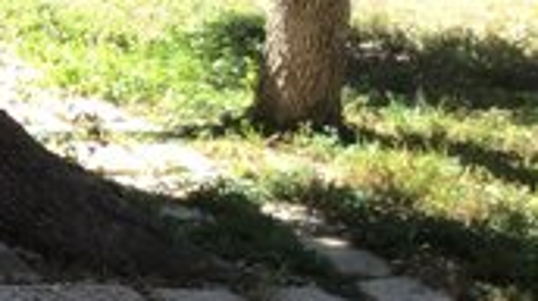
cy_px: -75
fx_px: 1794
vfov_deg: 9.4
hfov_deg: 14.8
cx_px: -435
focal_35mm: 126
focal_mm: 3.3
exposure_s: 1/163
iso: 25
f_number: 2.4
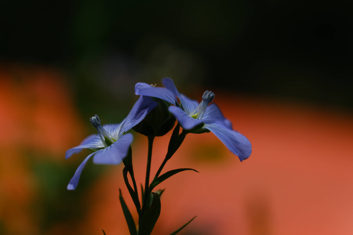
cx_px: 174
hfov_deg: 24.2
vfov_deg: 16.3
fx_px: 824
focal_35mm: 84
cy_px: 118
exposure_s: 1/2700
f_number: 5
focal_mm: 55
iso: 320
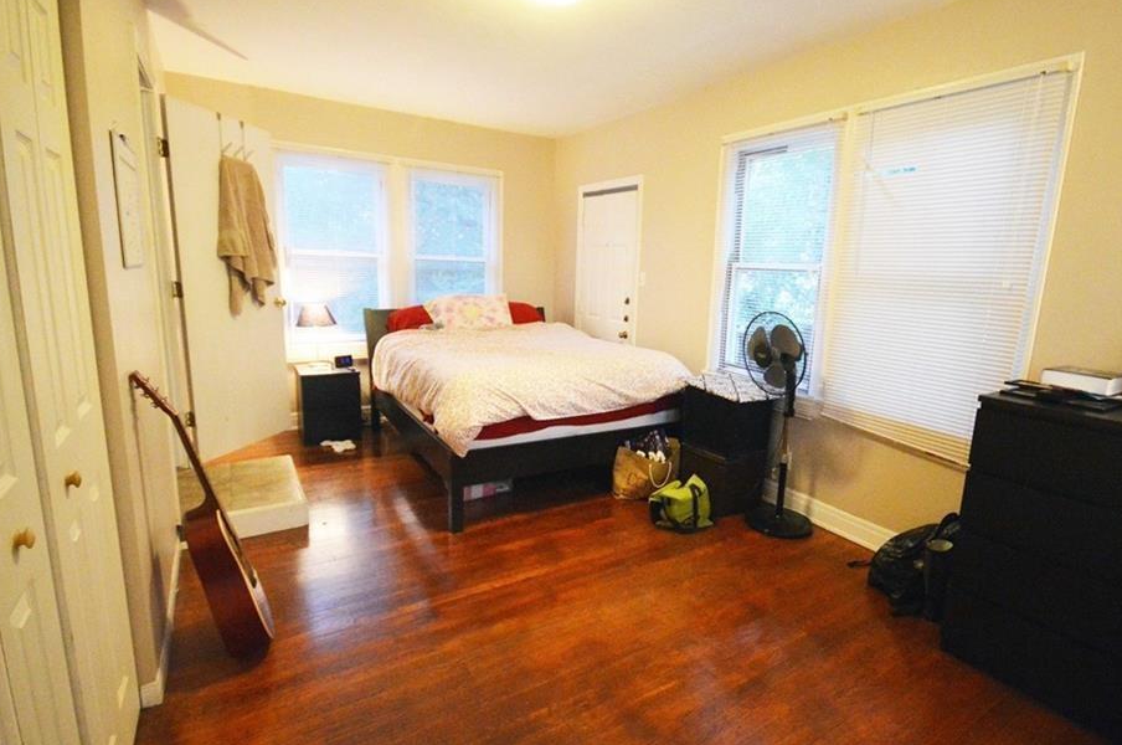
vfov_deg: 70.3
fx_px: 529
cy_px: 375
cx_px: 616
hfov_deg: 93.1
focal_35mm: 17
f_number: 4
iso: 3200
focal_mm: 10
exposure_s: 1/60
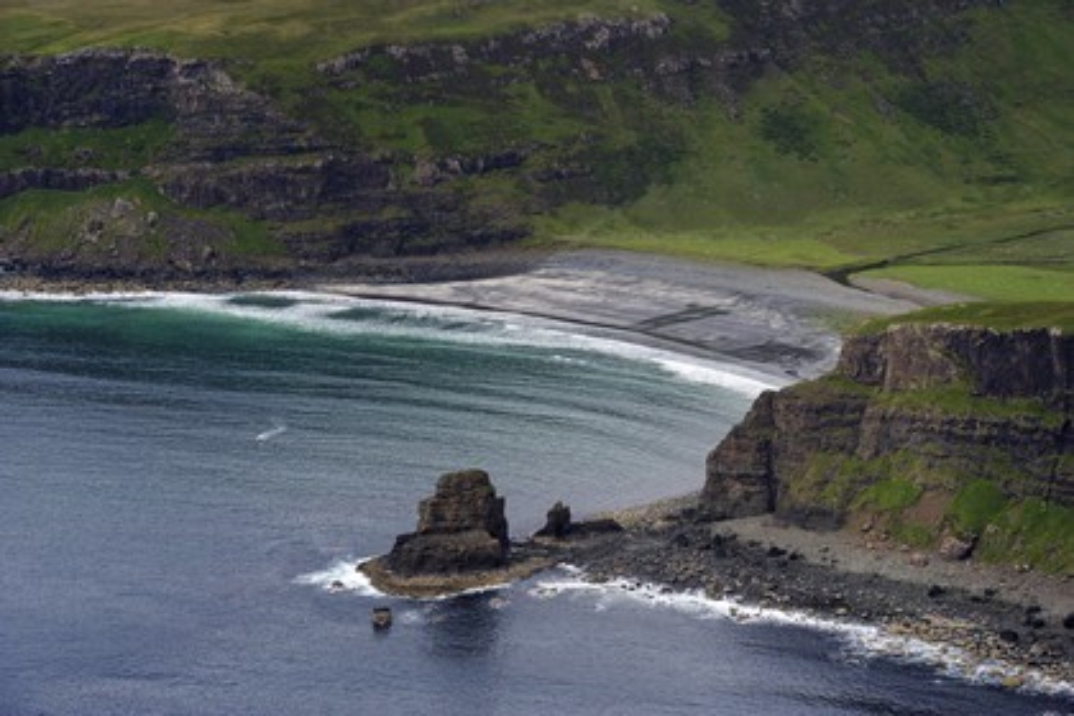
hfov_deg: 16.4
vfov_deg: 11.0
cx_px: 537
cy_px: 358
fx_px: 3729
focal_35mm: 125
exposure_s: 1/800
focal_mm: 125
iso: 800
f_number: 9
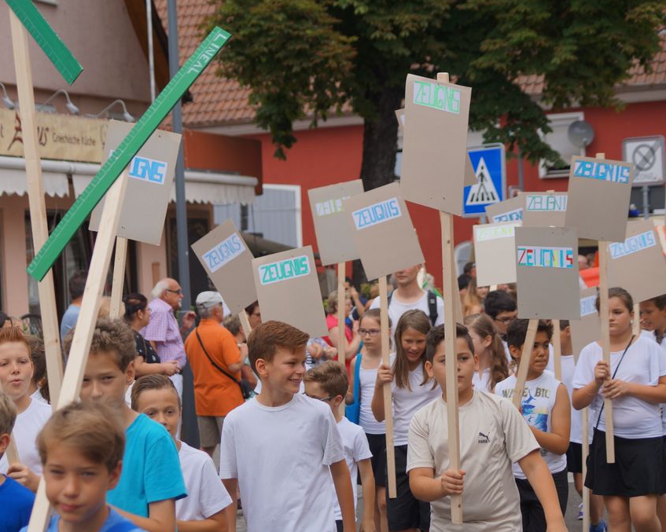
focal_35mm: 94
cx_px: 290
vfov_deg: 16.4
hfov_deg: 20.5
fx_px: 1844
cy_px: 266
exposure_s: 1/500
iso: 100
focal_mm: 55
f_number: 4.5
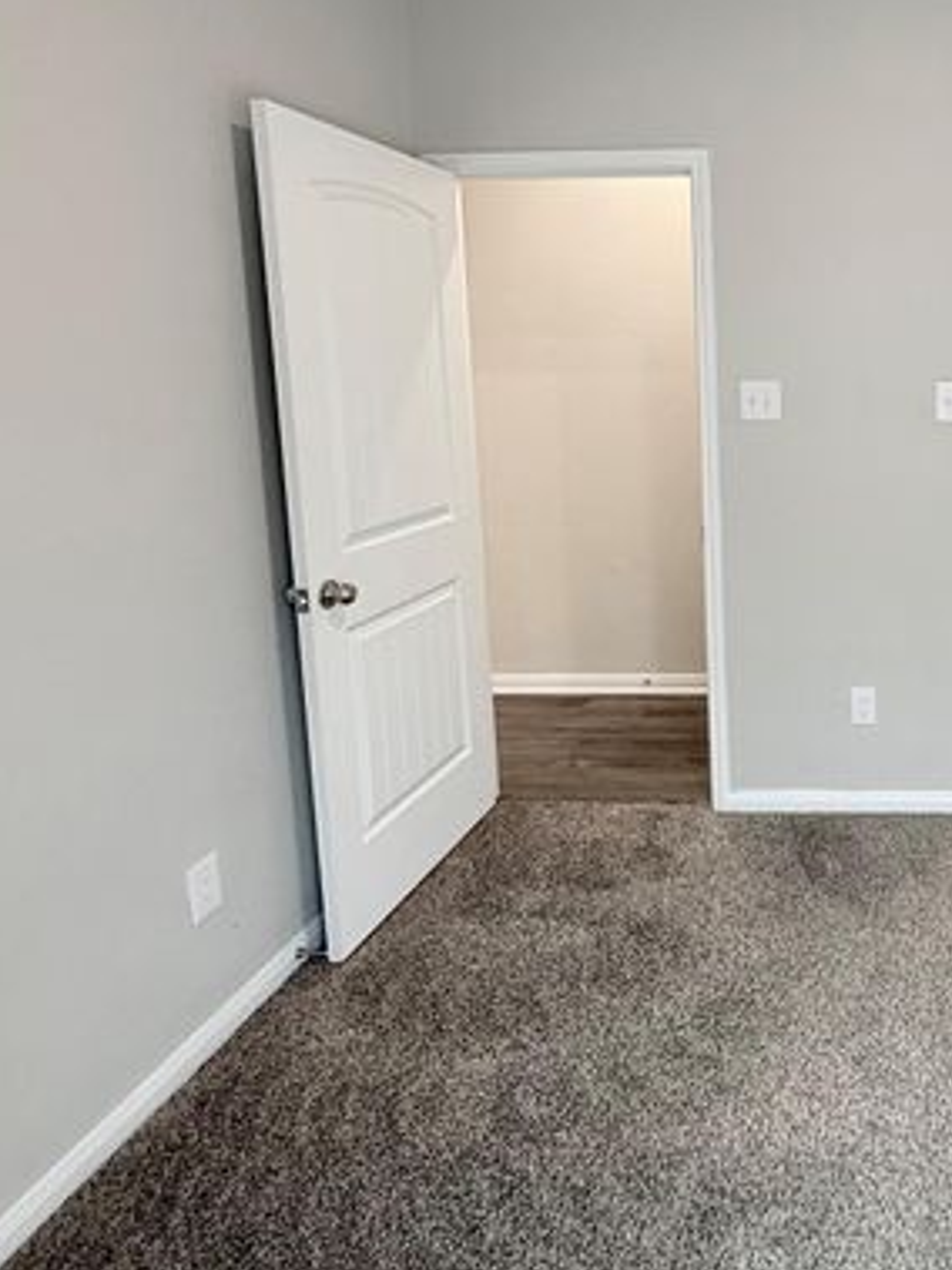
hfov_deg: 50.0
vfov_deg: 70.2
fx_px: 881
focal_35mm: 24
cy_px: 459
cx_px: 868
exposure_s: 1/60
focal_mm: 2.22
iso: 160
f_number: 2.2
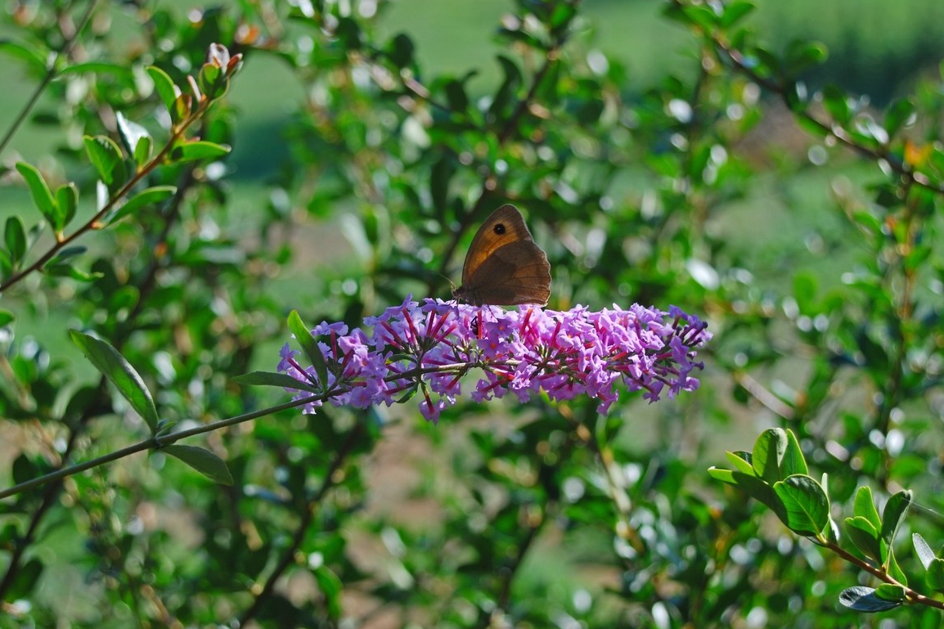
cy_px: 316
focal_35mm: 121
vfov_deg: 11.3
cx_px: 471
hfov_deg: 16.9
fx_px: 3172
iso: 100
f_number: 7.1
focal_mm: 80
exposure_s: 1/160
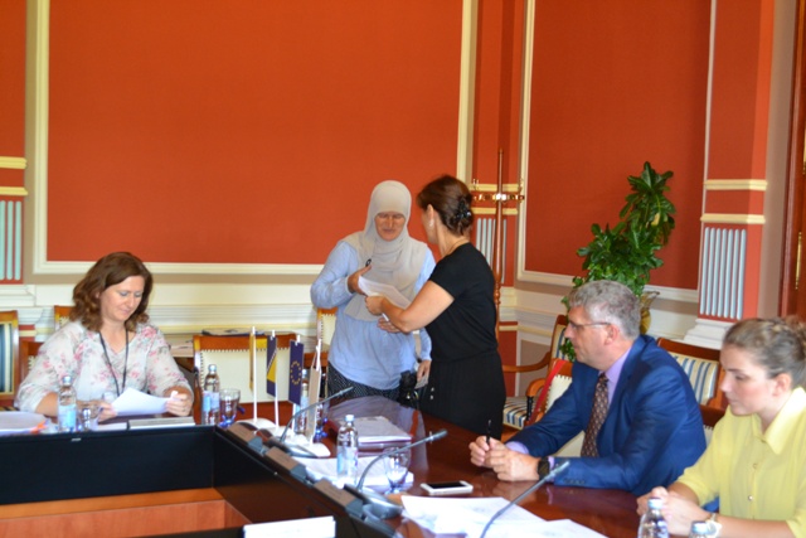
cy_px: 269
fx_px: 1075
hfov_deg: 41.1
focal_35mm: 48
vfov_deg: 28.1
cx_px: 403
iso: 1400
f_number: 4.8
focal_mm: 32
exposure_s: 1/60
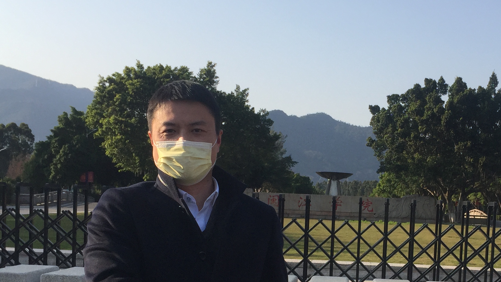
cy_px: 258
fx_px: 744
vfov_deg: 21.0
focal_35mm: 56
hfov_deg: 36.6
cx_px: 352
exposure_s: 1/1464
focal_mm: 4.15
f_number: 2.2
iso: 32
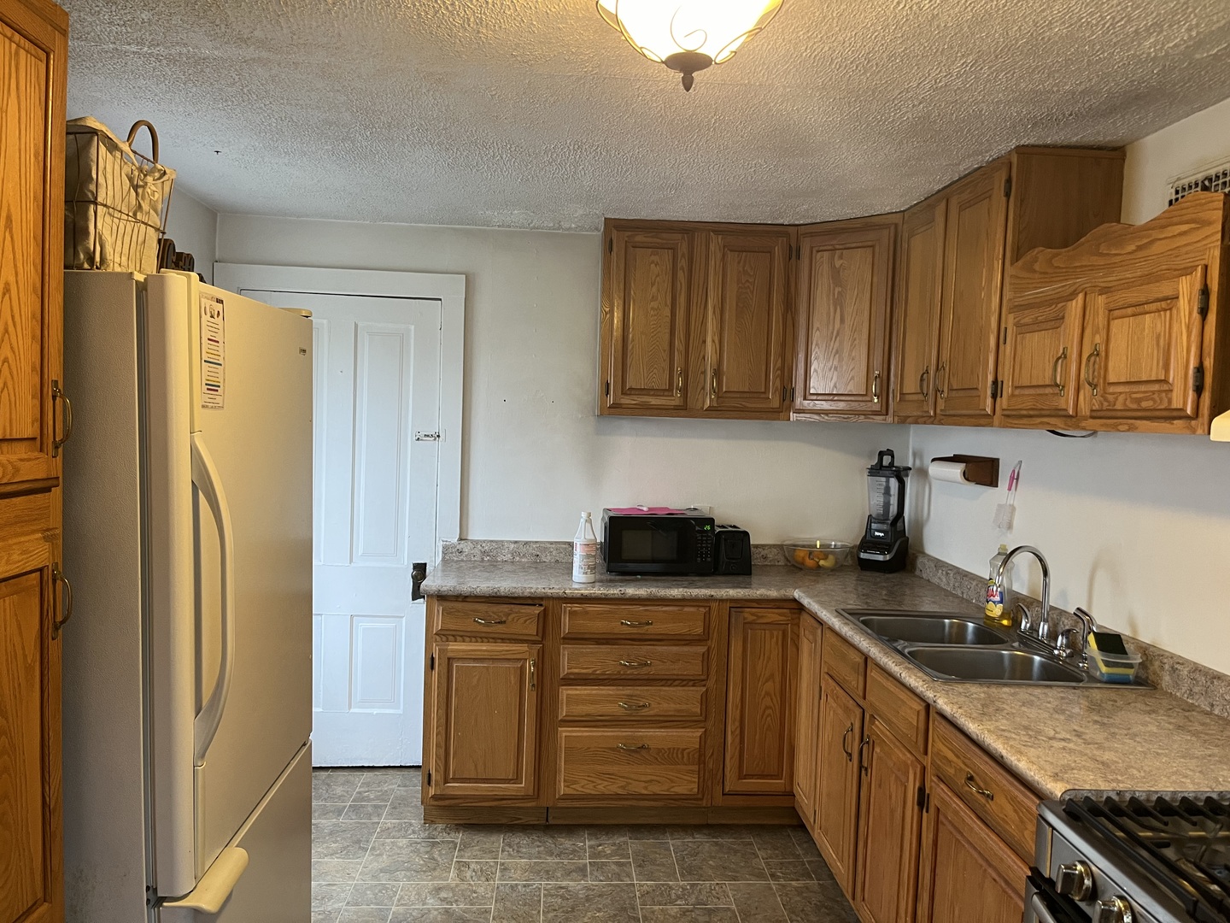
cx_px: 615
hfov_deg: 67.3
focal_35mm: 26
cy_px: 462
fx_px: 924
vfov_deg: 53.1
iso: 125
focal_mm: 5.1
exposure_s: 1/60
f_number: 1.6
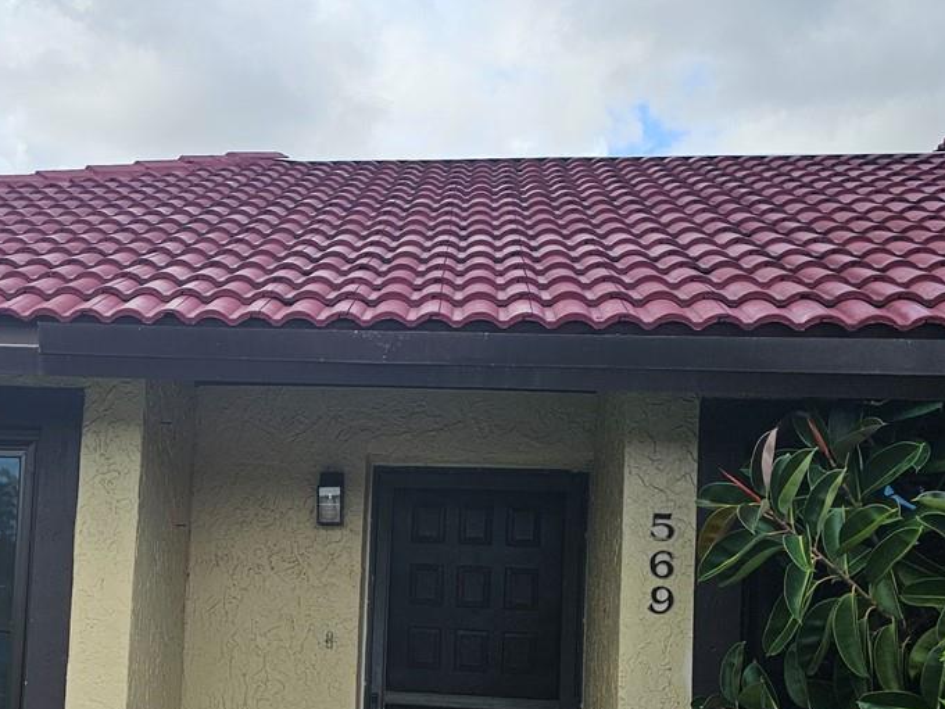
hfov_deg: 34.0
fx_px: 1474
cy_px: 497
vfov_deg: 26.8
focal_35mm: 54
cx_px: 139
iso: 10
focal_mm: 6.3
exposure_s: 1/443
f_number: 1.7
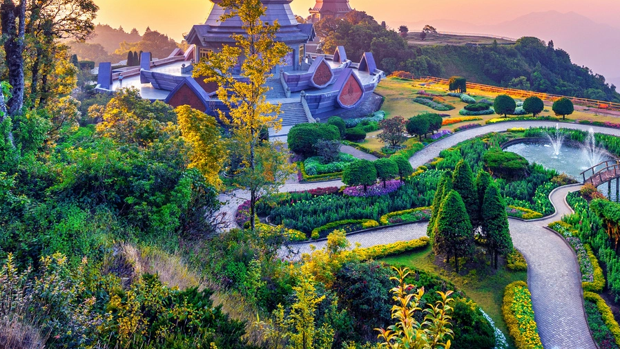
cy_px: 23
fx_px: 460
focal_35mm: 28
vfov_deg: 38.2
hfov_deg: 65.8
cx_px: 422
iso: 100
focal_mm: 16
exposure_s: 1/100
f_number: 5.6
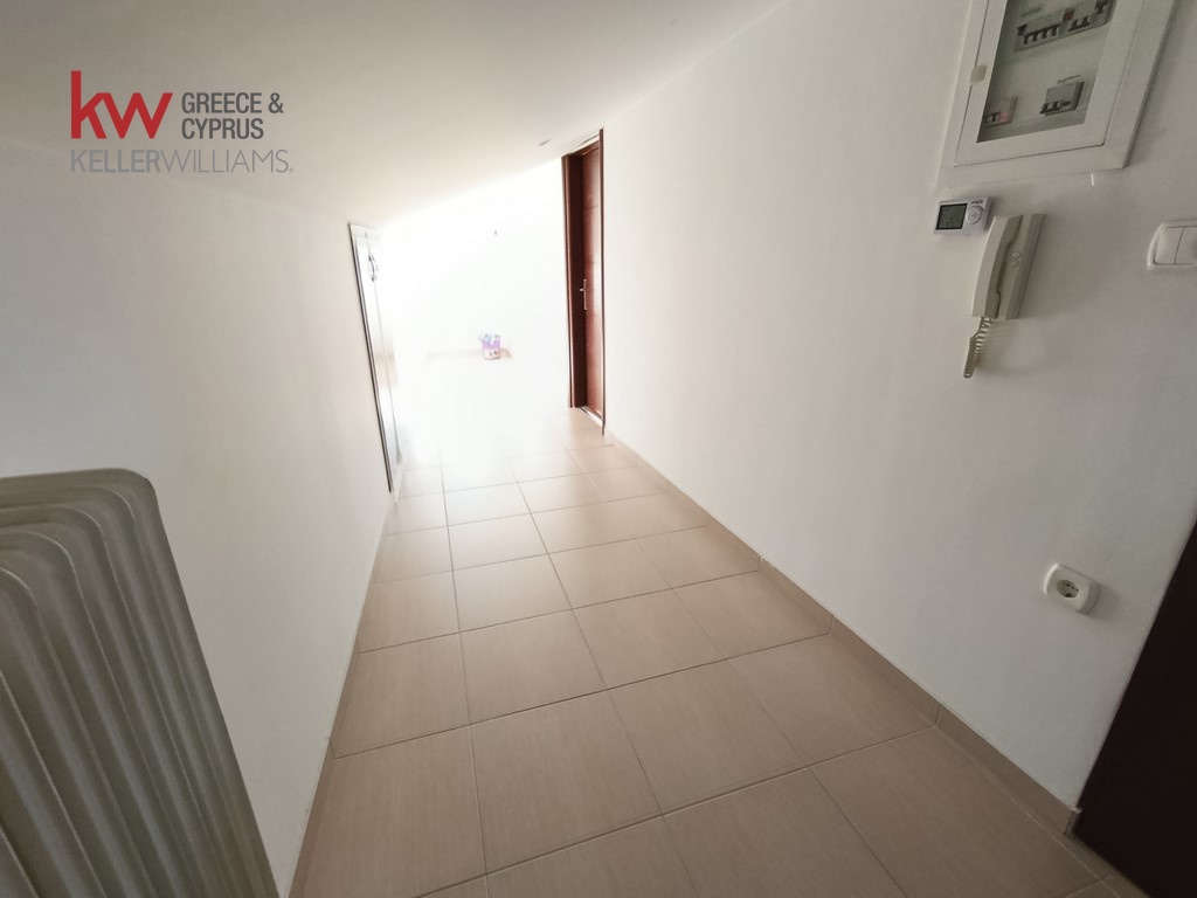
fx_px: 519
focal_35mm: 15
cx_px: 598
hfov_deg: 98.2
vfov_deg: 81.7
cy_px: 449
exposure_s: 1/50
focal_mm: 1.65
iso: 251
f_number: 2.2
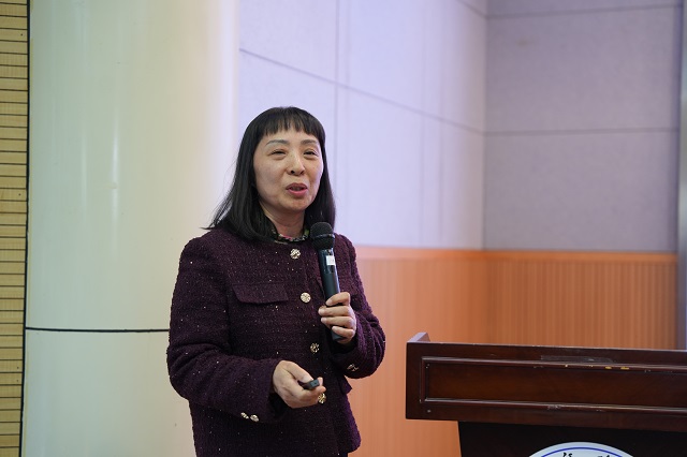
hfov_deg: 28.9
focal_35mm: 70
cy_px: 228
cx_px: 344
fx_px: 1335
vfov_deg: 19.4
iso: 1000
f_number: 2.8
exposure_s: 1/160
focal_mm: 70
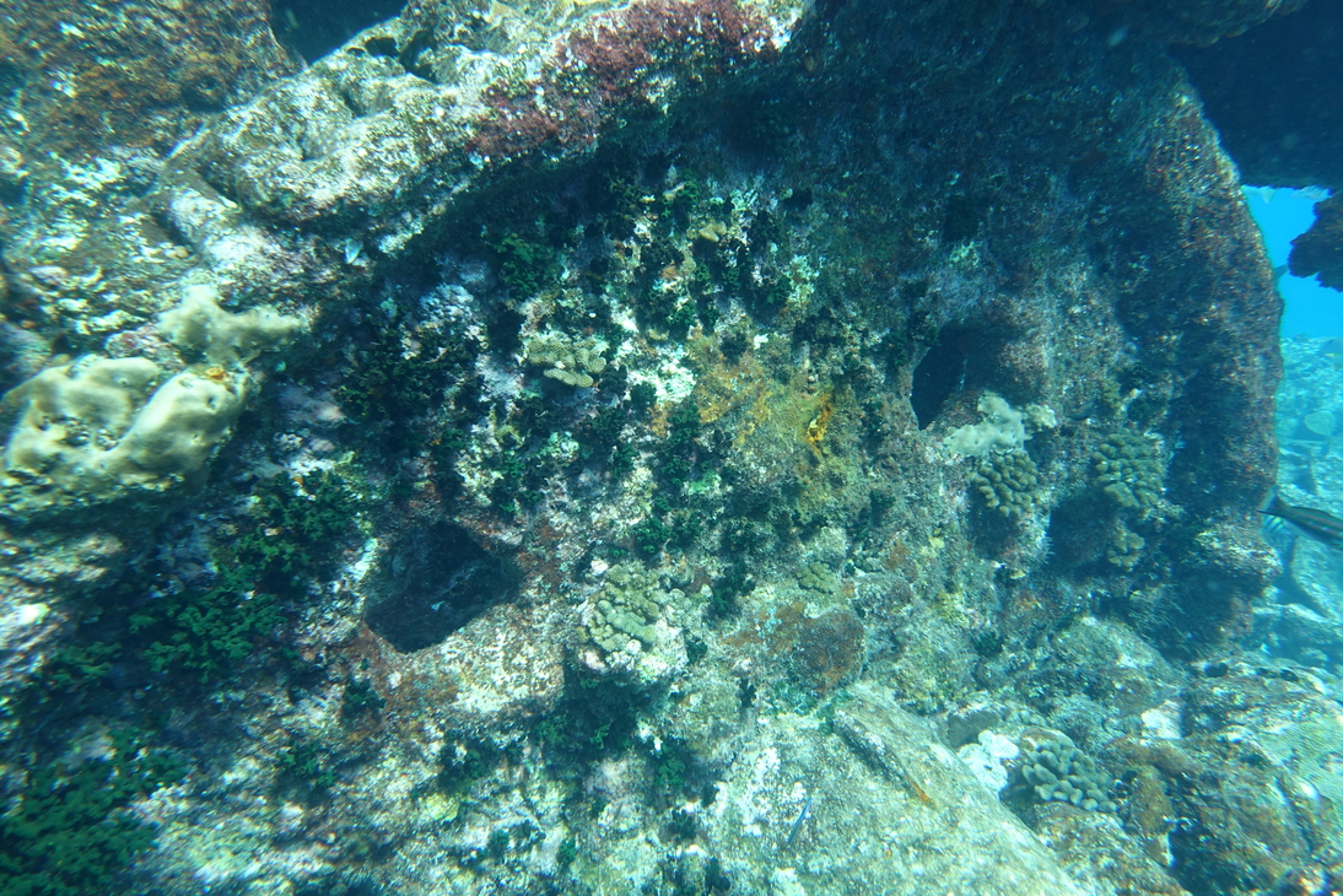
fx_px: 896
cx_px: 672
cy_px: 448
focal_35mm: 24
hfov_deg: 73.7
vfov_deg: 53.2
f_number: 3.2
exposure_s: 1/80
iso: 125
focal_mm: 8.8
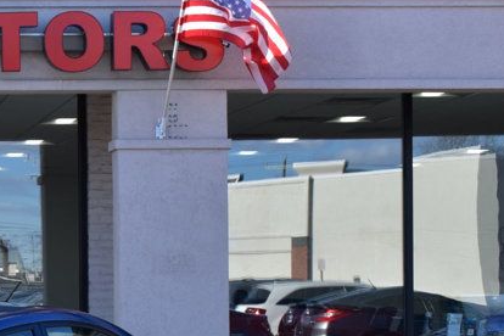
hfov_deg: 15.7
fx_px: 1764
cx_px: -102
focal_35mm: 126
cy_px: 324
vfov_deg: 10.8
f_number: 10
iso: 400
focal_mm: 34
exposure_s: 1/320
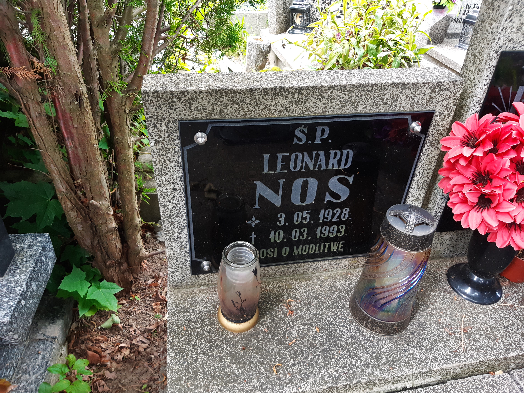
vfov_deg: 53.1
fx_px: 394
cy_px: 196
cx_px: 262
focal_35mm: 26
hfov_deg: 67.3
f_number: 1.7
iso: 64
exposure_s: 1/100
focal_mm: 3.92
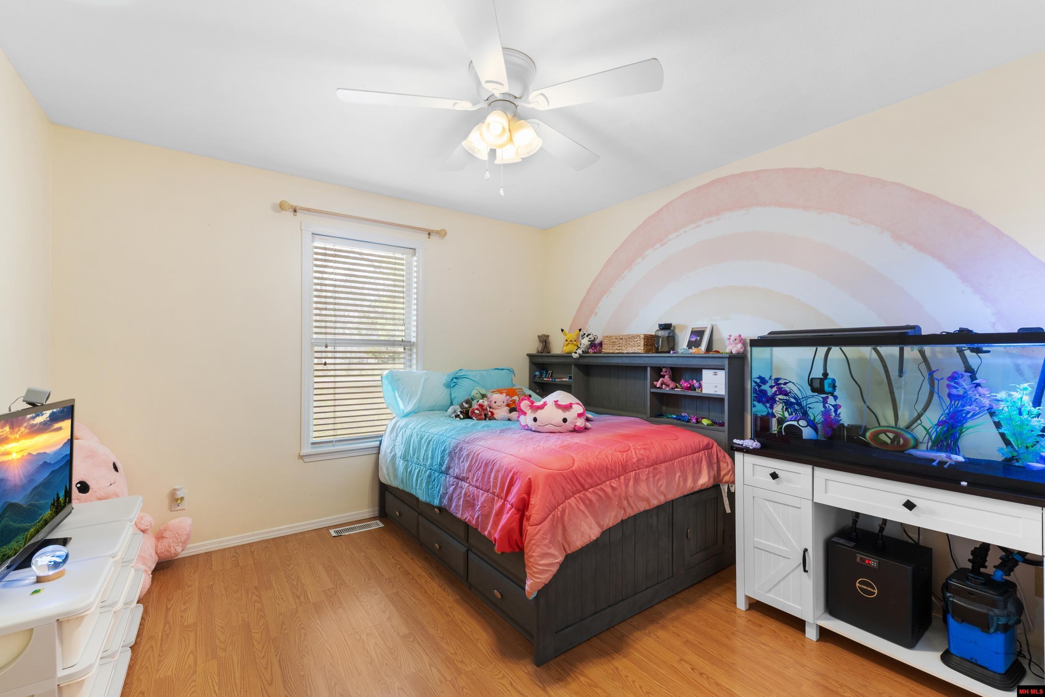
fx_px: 435
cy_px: 348
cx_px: 522
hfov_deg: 100.4
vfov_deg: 77.3
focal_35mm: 15
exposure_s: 1/2
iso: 200
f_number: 9
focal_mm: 10
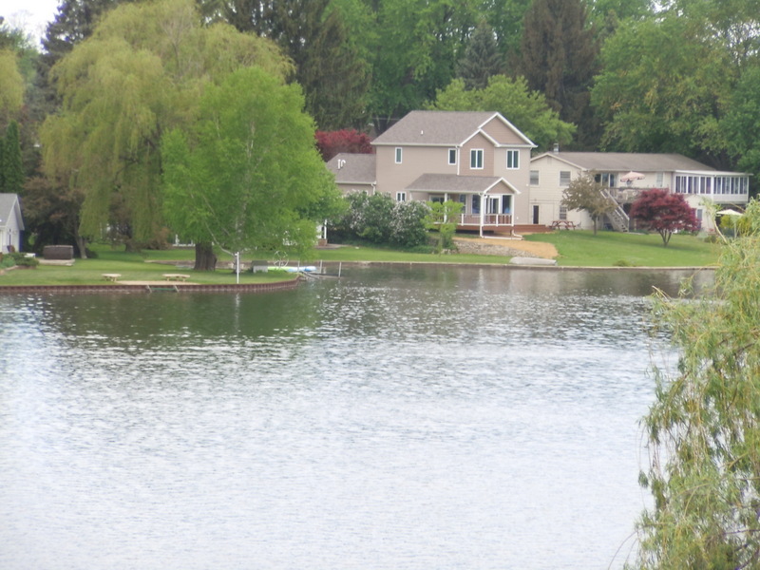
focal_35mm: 196
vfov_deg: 7.6
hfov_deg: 10.1
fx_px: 4303
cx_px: 380
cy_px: 285
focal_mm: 35
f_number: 5.6
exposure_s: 1/125
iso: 100
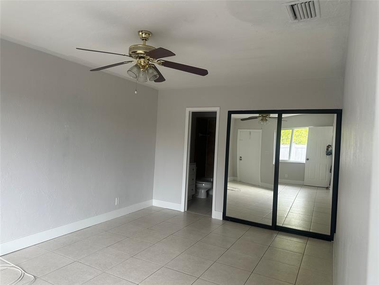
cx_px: 190
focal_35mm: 24
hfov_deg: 71.6
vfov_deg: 56.8
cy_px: 142
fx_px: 263
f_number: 1.78
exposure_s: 1/121
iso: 125
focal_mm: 6.86
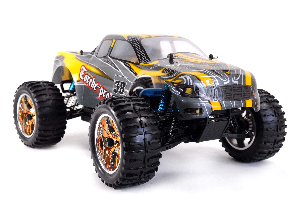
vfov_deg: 25.7
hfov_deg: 37.9
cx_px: 152
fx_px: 443
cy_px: 101
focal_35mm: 52
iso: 400
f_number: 6.3
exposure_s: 1/50
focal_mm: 35
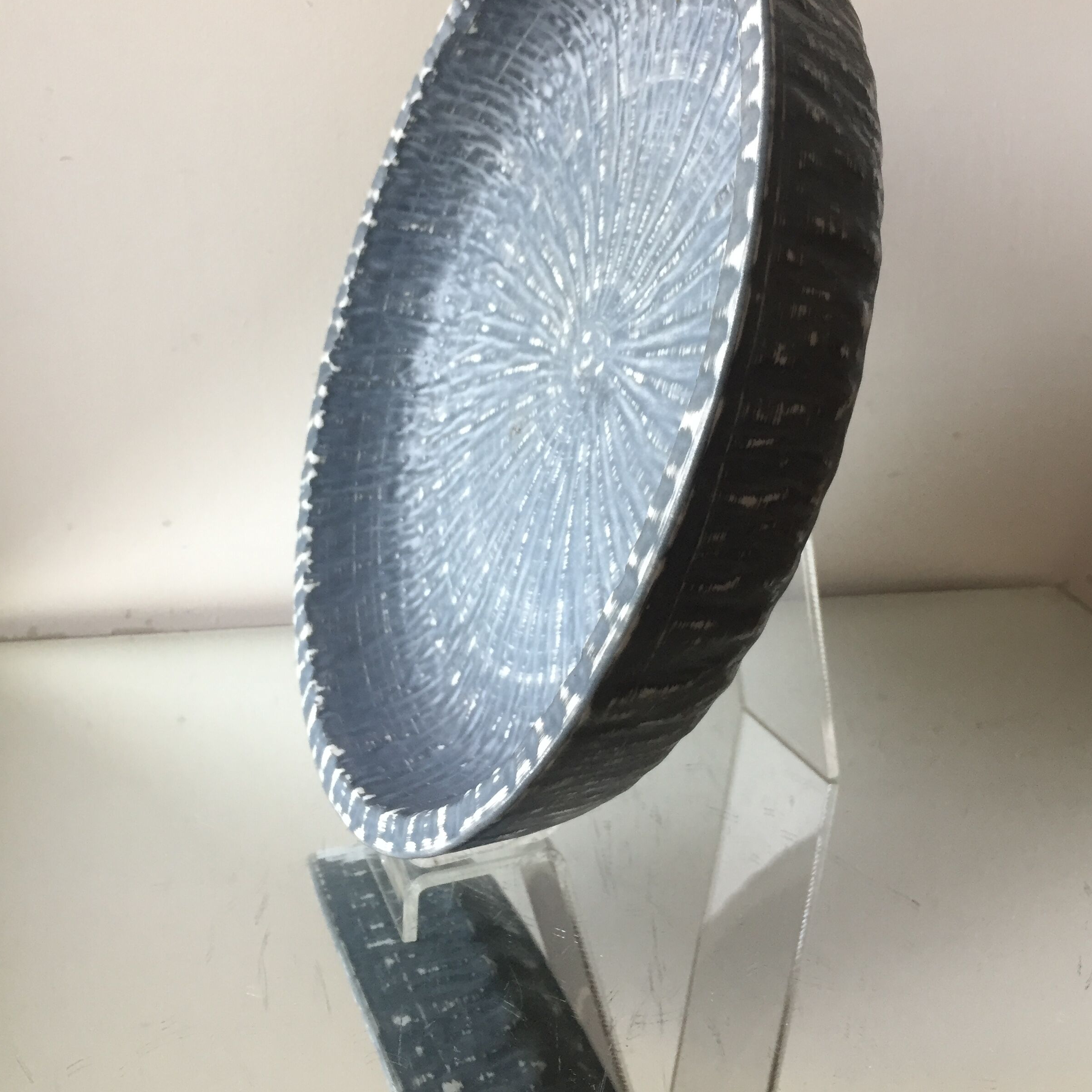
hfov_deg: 47.2
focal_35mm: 35
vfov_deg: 46.8
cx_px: 557
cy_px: 413
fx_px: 1249
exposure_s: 1/33
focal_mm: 4.15
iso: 100
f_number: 2.2
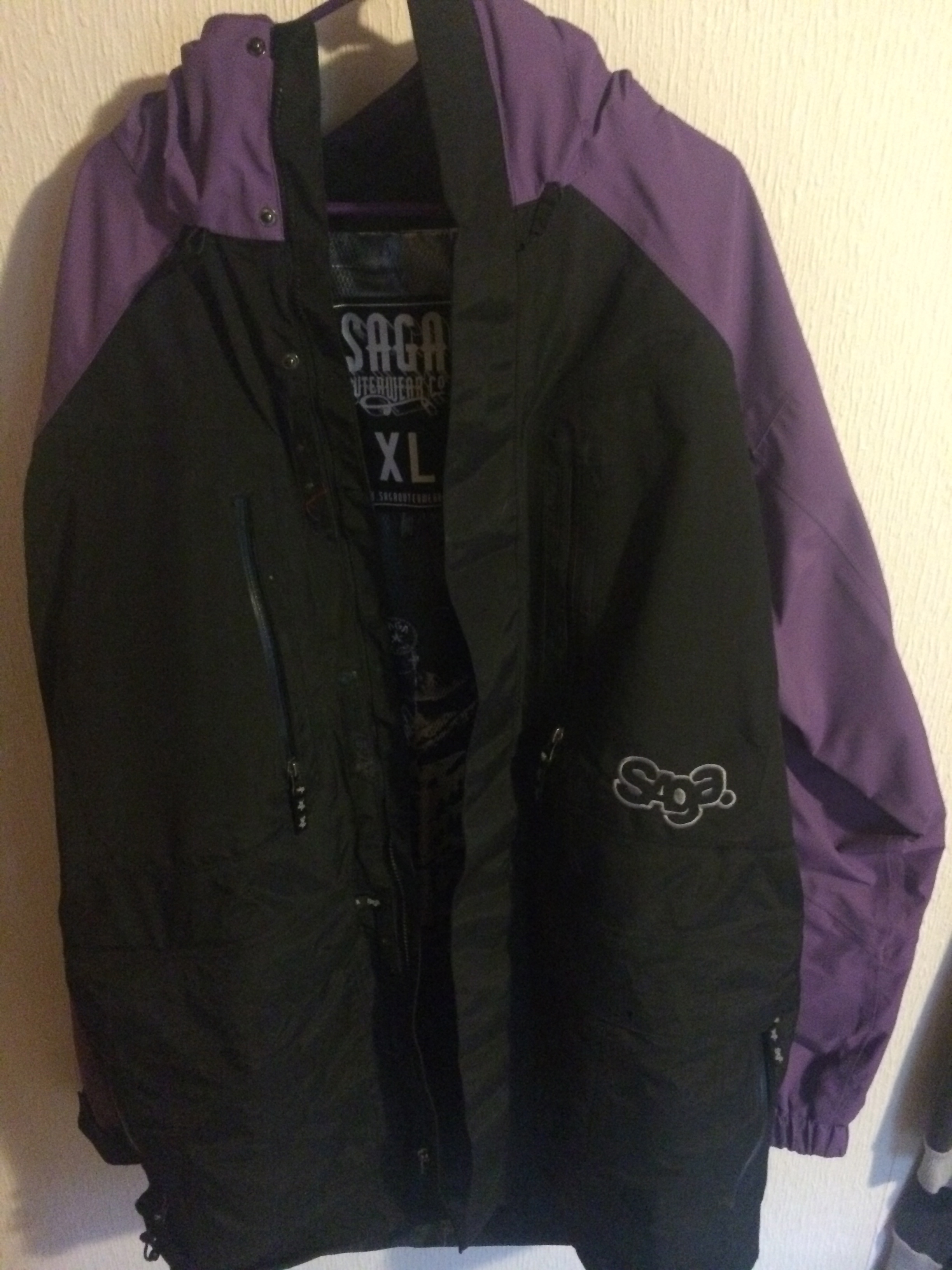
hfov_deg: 46.8
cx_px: 476
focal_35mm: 30
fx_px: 1100
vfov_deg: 60.0
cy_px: 635
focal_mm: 4.12
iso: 1000
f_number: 2.2
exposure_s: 1/15
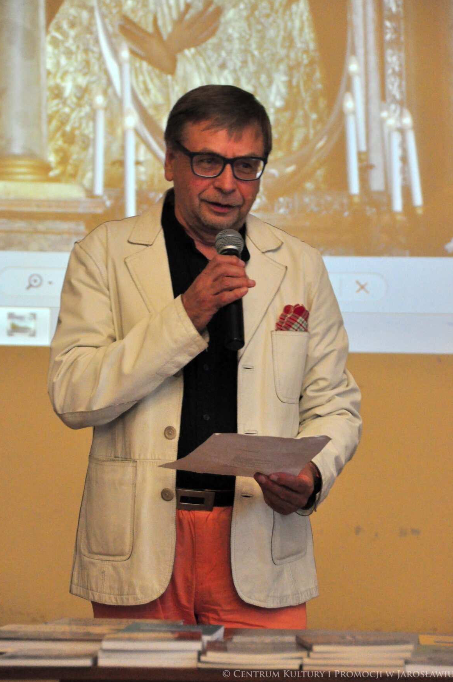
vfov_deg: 12.4
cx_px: 237
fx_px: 3132
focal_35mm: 166
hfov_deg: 8.3
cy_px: 333
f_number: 5.3
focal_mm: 105
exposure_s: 1/60
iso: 2200
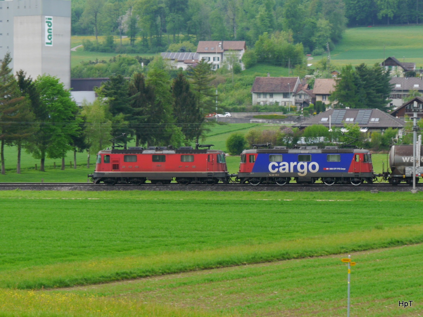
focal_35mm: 84
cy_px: 158
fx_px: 1026
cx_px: 212
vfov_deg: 17.6
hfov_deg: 23.3
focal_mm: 42
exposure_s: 1/160
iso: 160
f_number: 6.3
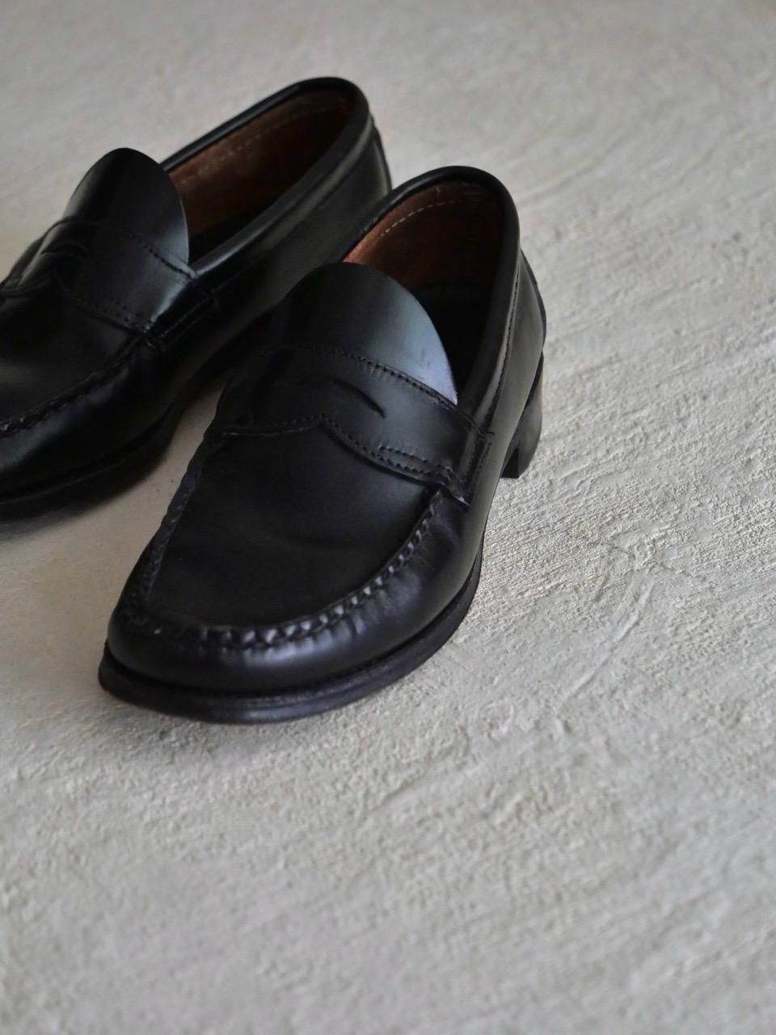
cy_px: 518
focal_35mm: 84
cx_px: 388
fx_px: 2511
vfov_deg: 23.3
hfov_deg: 17.6
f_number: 3.9
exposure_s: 1/100
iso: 2500
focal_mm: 42
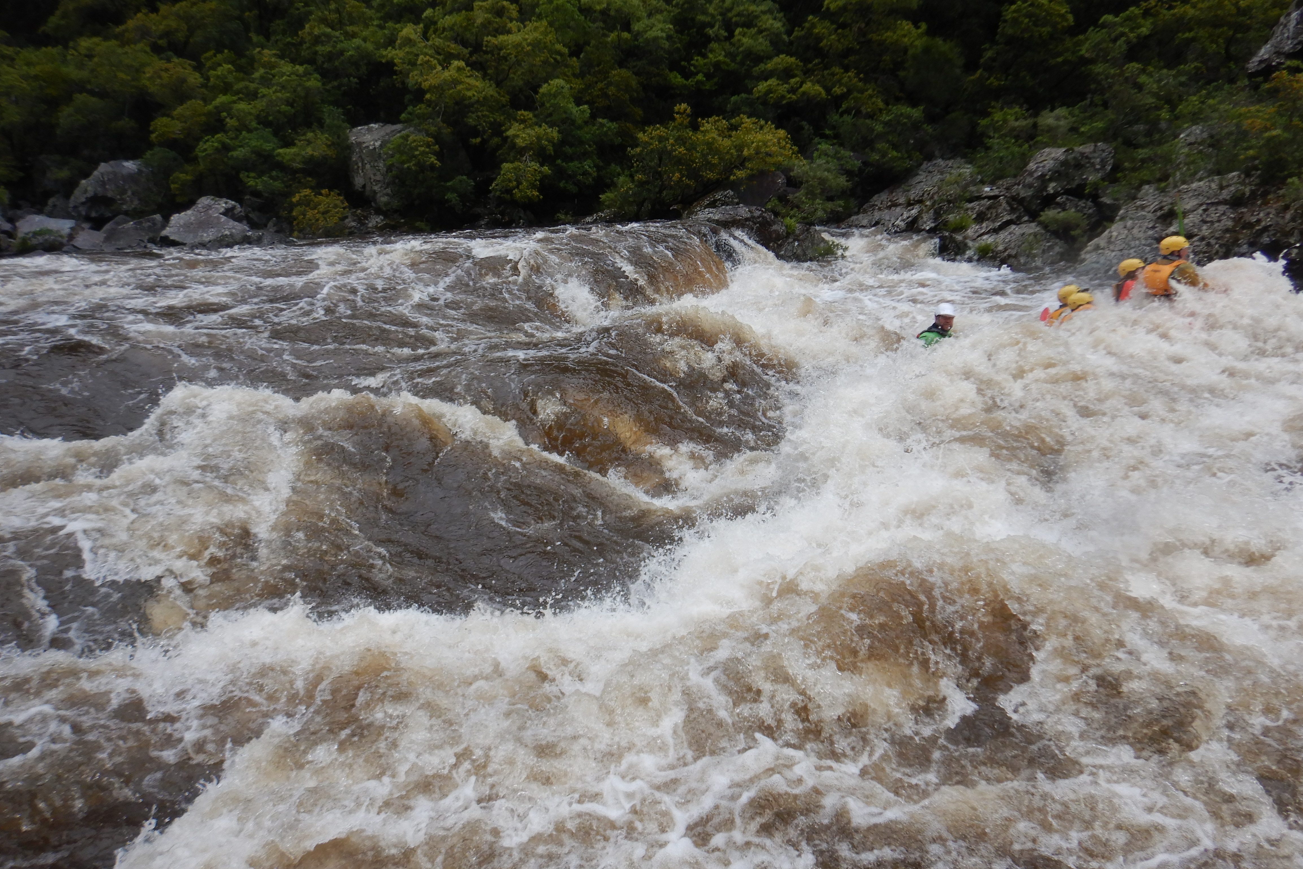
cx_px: 652
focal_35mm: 25
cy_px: 431
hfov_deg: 71.5
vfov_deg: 51.3
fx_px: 905
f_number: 2.8
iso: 125
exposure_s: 1/1500
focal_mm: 4.3
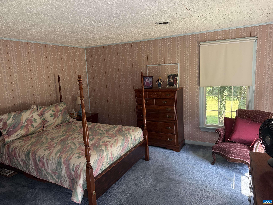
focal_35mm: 24
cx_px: 136
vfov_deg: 56.8
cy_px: 102
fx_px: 189
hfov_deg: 71.6
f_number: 1.78
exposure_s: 1/165
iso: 200
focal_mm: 6.76
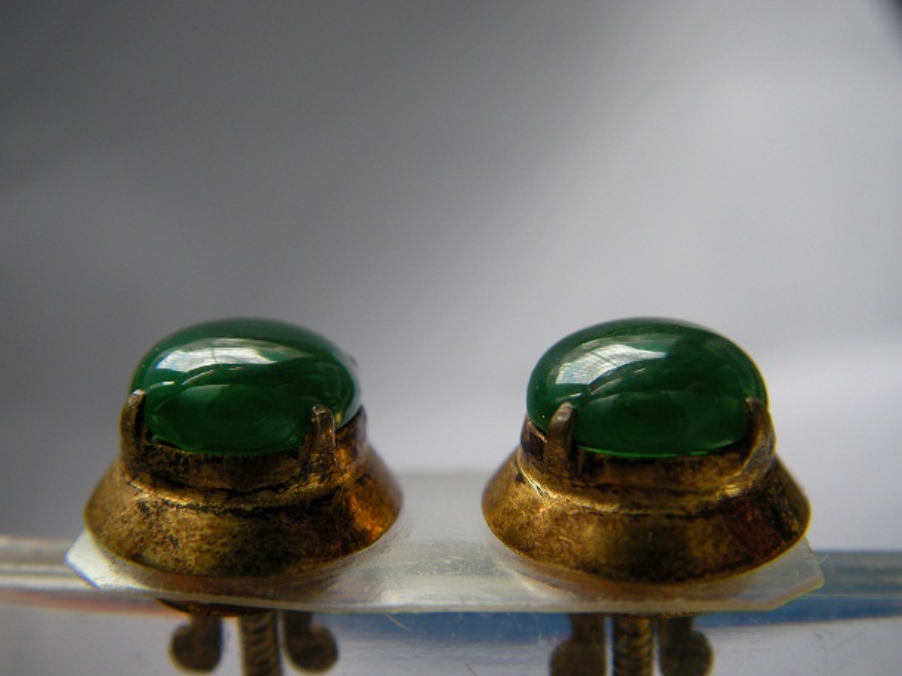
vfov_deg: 37.7
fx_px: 990
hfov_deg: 49.0
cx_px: 451
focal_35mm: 38
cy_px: 338
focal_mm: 6.3
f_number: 3.3
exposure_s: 1/67.1
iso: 50
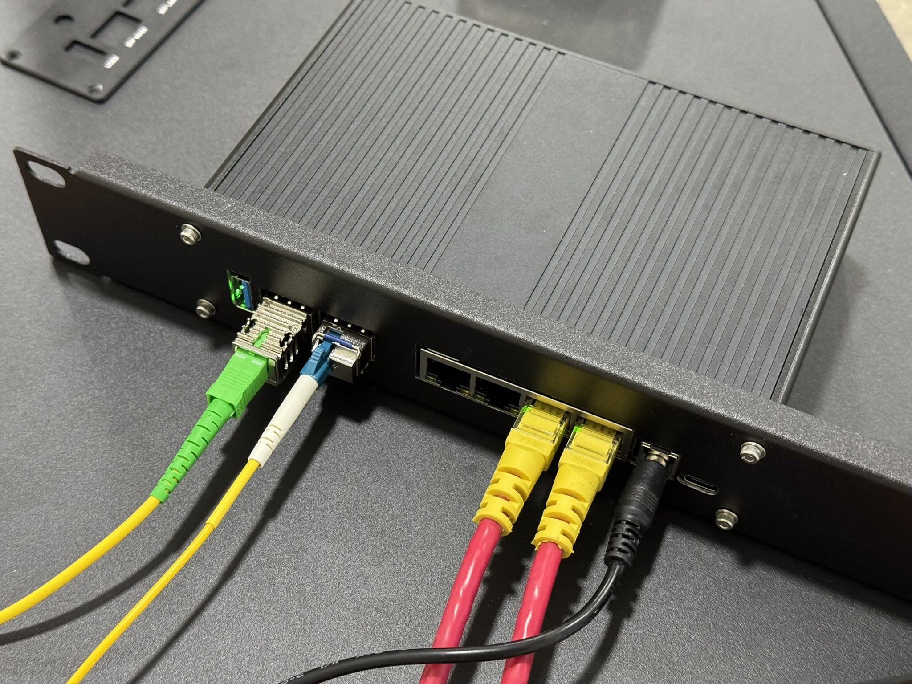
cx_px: 456
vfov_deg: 30.3
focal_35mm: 48
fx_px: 1265
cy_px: 342
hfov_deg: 39.7
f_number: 1.78
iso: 500
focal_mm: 6.76
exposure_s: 1/33
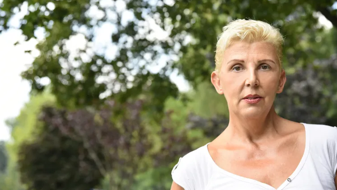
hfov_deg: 23.7
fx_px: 804
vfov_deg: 13.4
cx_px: 168
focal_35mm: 90
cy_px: 78
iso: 640
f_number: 5
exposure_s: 1/500
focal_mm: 85
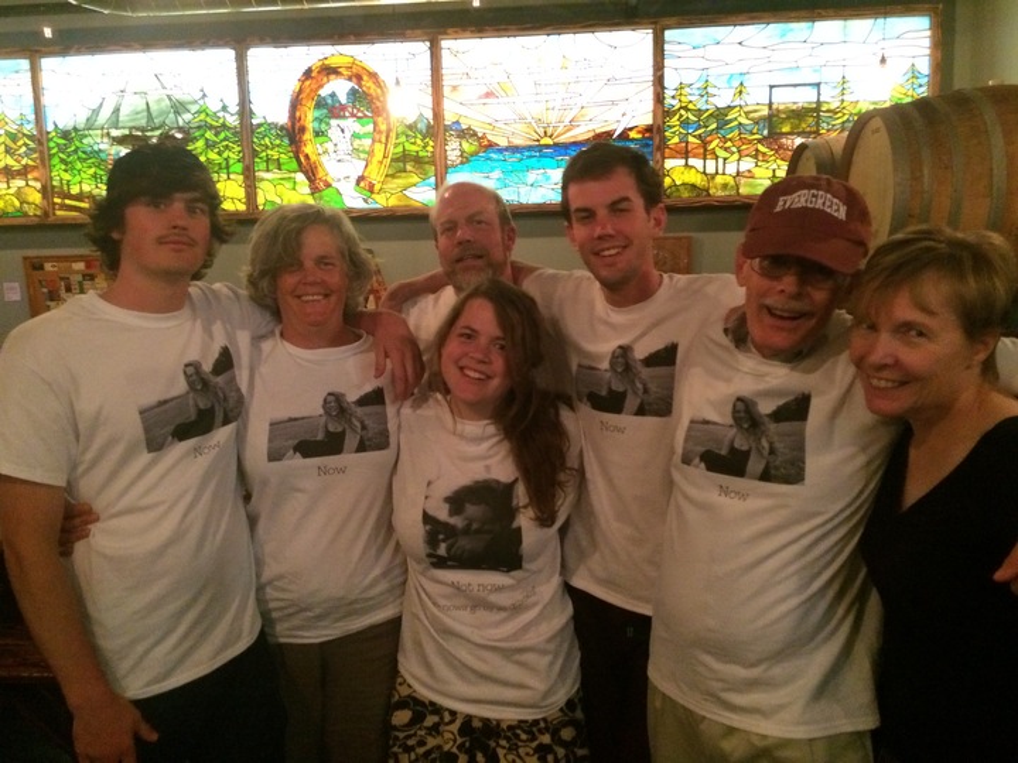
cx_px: 509
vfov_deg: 48.2
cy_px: 382
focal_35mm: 29
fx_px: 853
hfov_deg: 61.7
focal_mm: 4.15
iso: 500
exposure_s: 1/15
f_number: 2.2
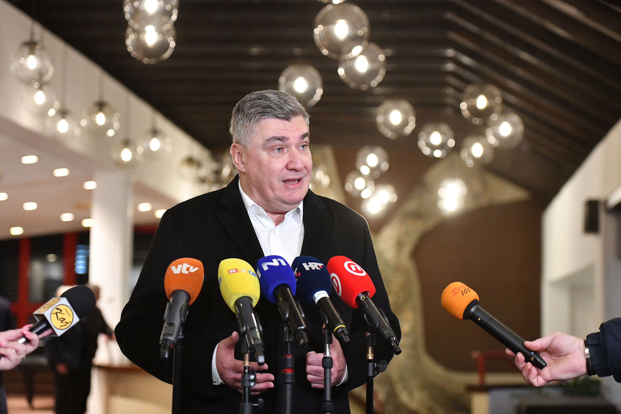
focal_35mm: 70
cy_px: 207
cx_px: 310
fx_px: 1207
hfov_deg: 28.8
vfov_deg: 19.5
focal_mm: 70
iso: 5000
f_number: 4
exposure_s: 1/200
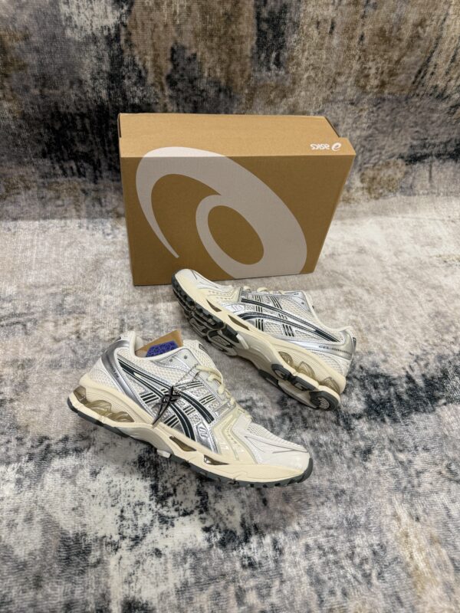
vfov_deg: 71.6
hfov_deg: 56.8
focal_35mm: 24
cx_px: 230
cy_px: 306
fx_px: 425
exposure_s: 1/50
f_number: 1.78
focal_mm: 6.76
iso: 125
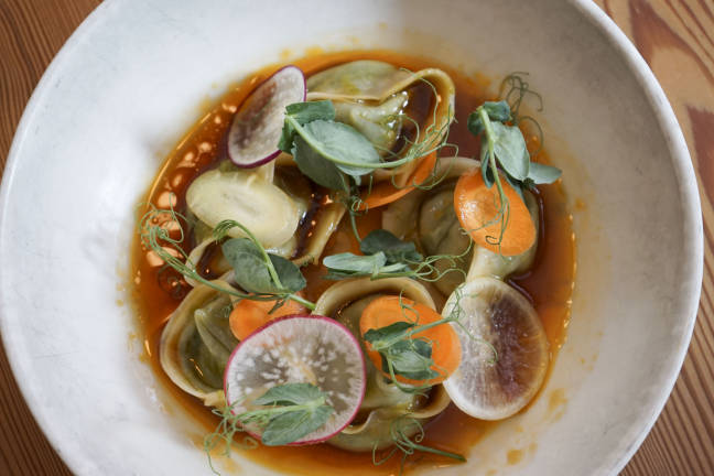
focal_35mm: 69
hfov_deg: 29.2
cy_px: 238
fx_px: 1368
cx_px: 357
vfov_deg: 19.7
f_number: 6.3
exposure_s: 1/80
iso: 800
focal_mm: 69
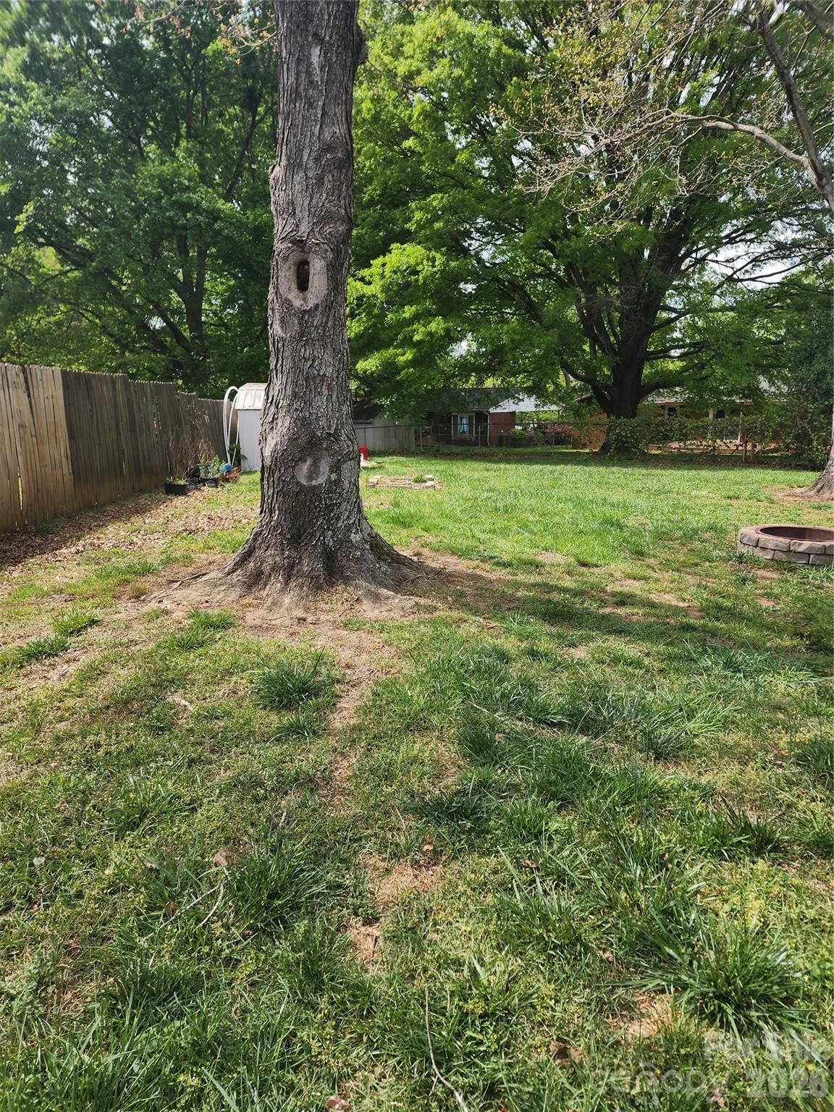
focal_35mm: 23
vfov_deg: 73.9
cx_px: 417
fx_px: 739
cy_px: 556
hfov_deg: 58.9
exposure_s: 1/378
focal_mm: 6.4
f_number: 1.8
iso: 12
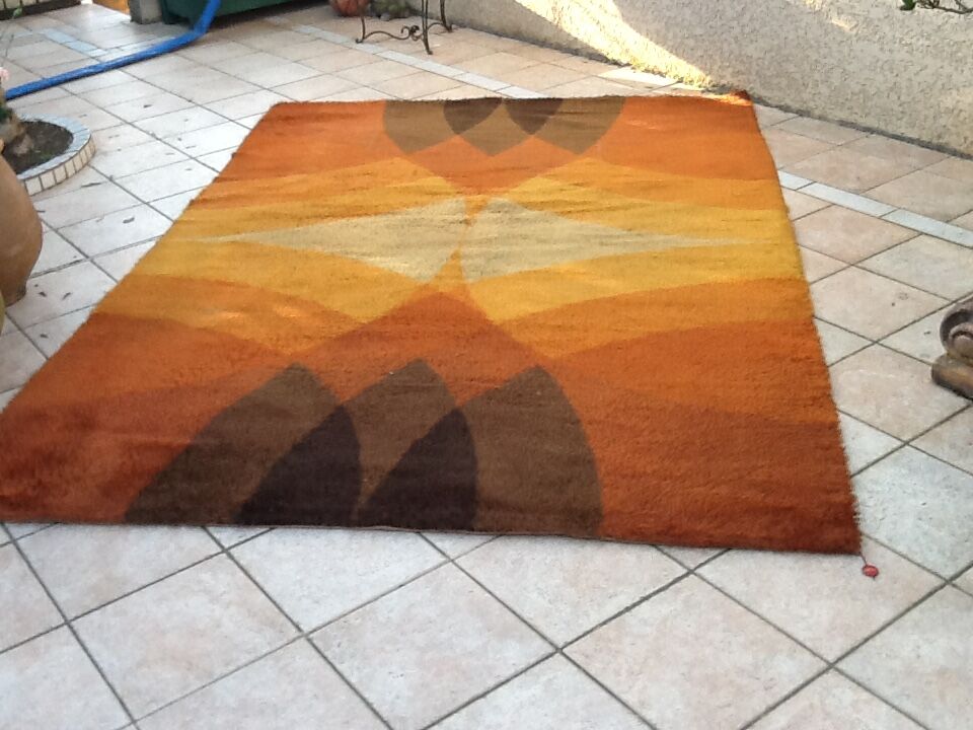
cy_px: 365
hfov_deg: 42.9
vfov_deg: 32.9
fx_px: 1237
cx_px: 486
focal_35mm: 44
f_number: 2.4
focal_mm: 2.03
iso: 40
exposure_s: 1/120
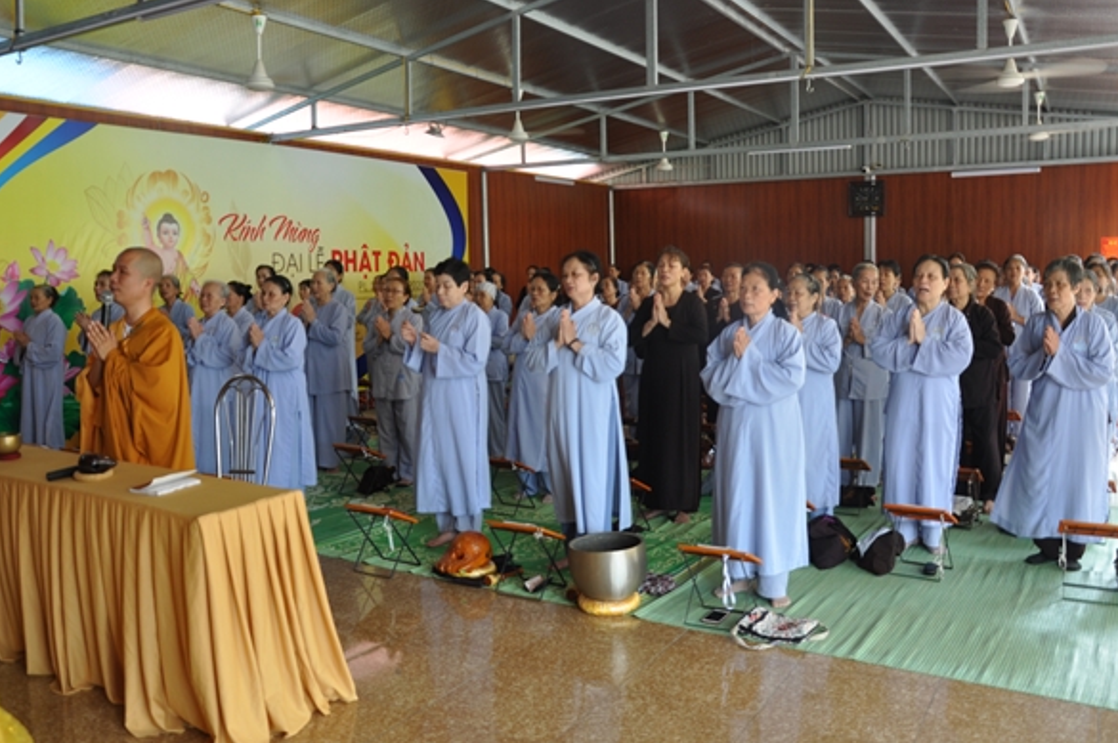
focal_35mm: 30
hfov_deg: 61.9
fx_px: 931
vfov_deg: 43.5
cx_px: 522
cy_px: 348
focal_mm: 18
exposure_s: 1/20
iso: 200
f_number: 4.5
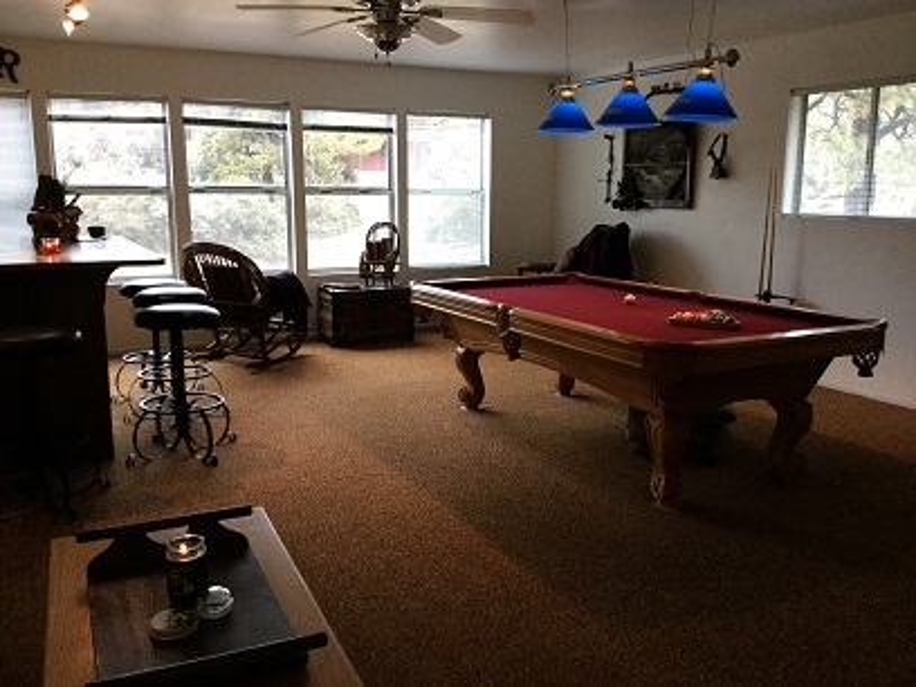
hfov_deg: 58.4
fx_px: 820
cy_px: 344
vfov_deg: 45.4
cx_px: 458
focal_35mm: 31
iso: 125
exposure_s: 1/30
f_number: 2.4
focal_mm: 3.3
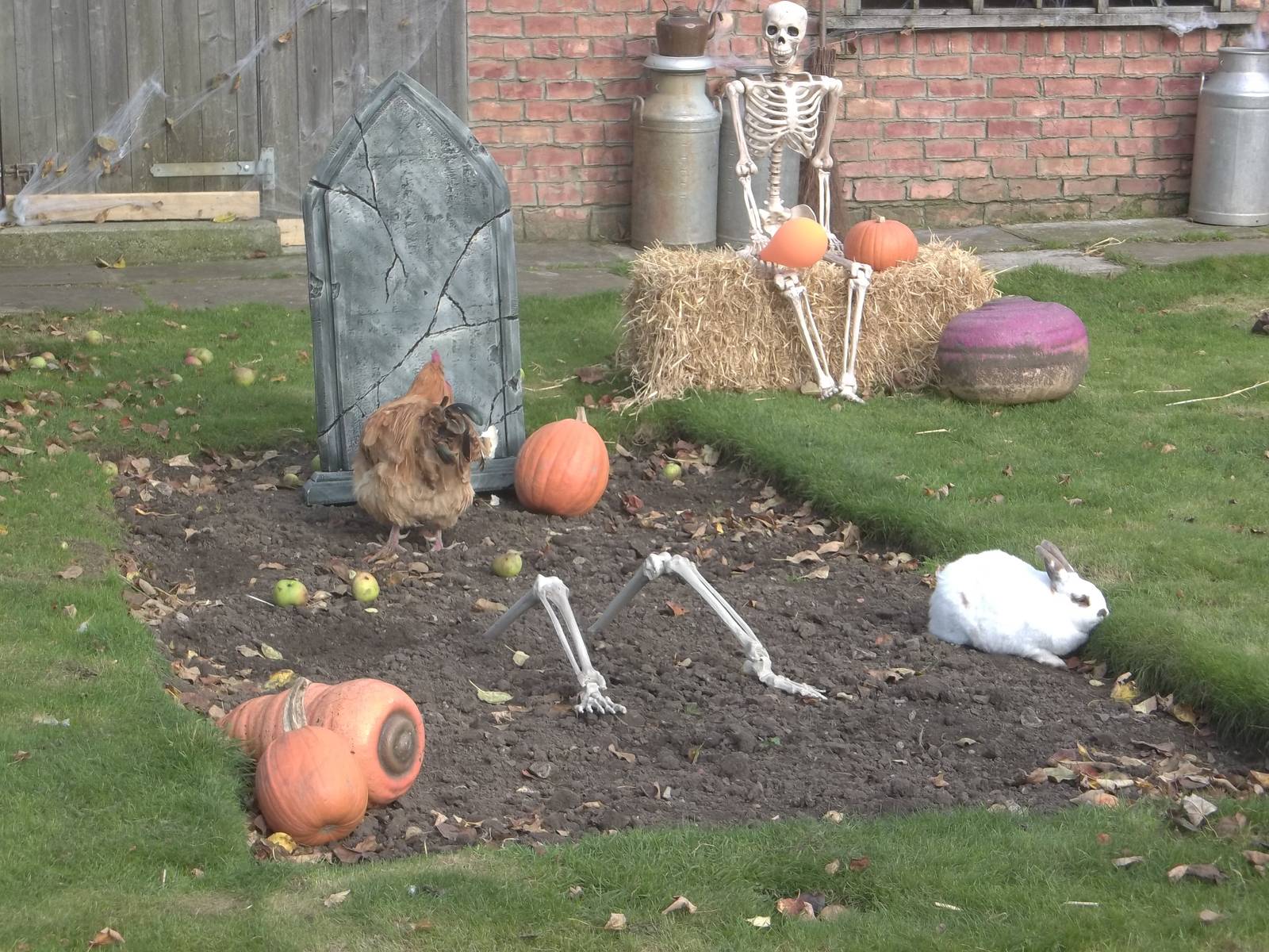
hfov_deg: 22.8
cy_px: 476
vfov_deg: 17.2
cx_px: 634
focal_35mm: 86
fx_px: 3153
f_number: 4.5
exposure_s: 1/125
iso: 80
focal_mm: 15.4
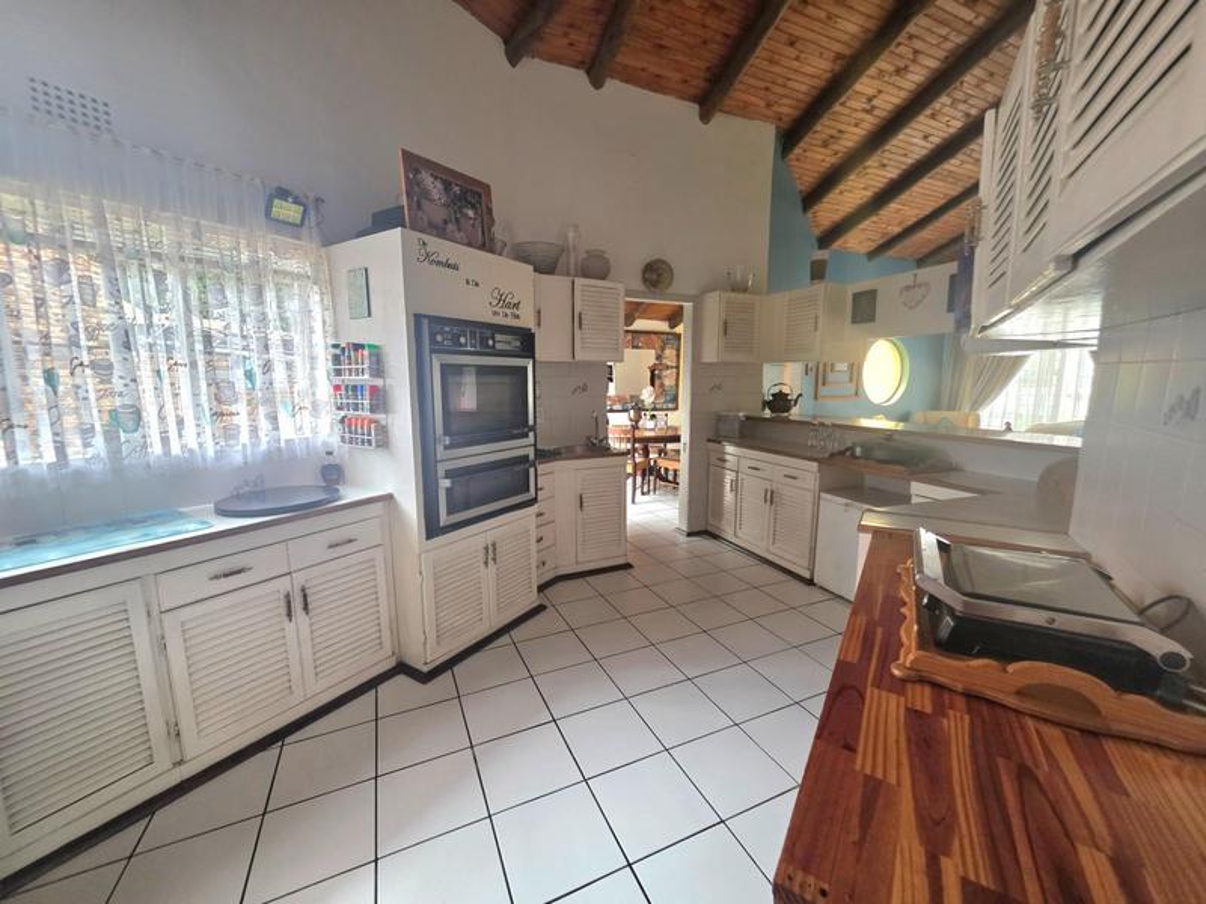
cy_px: 452
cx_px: 603
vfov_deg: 89.9
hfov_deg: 106.2
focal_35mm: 13
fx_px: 453
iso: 200
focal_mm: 2.2
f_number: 1.9
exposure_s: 1/101
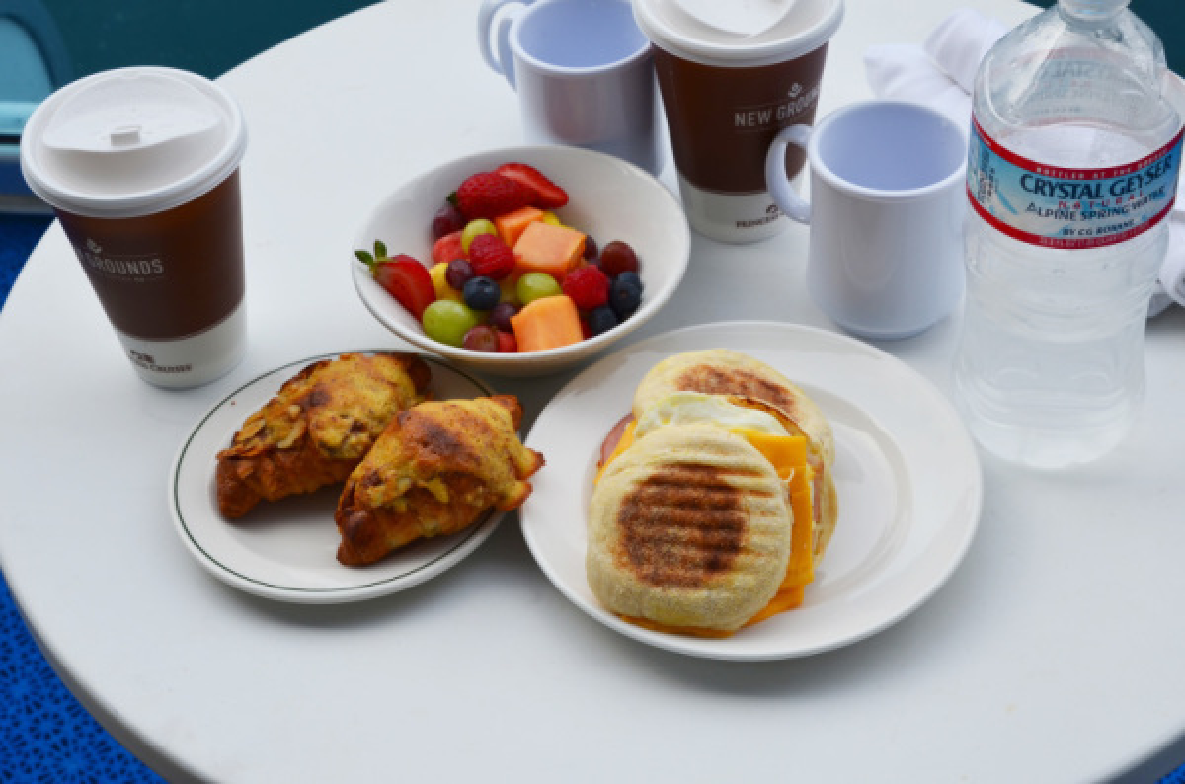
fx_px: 1970
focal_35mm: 60
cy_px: 392
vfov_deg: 22.5
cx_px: 592
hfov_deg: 33.5
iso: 200
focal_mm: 40
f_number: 11
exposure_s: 1/125
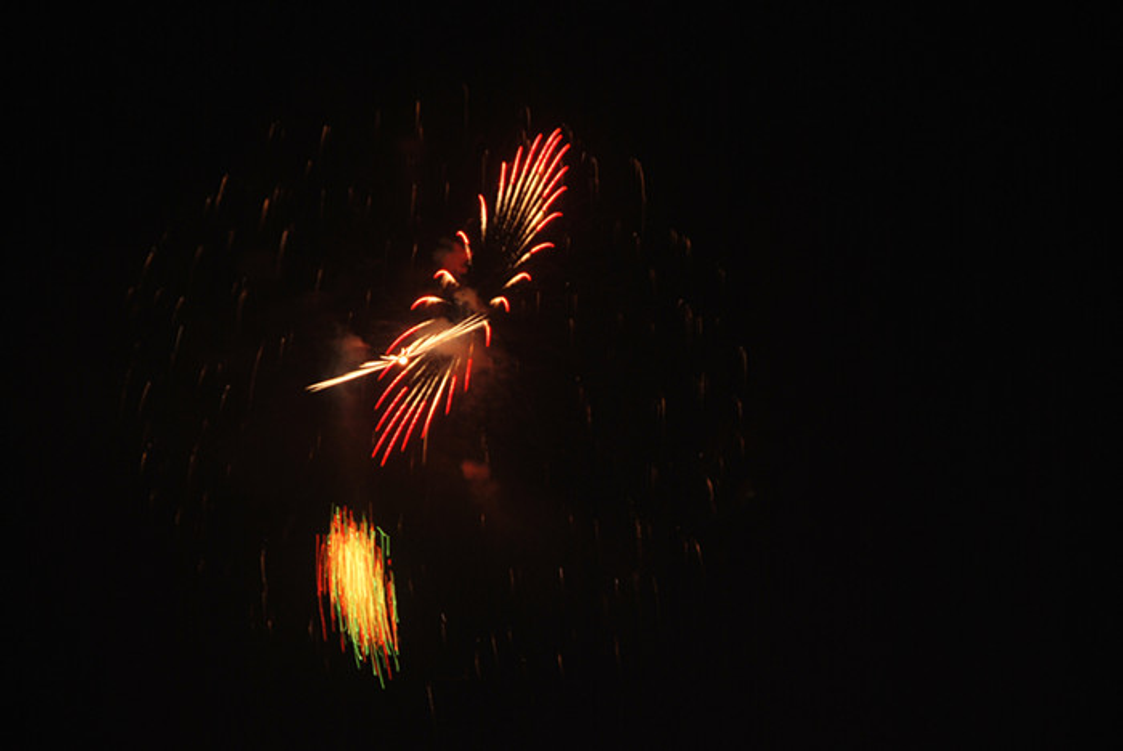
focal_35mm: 158
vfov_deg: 8.7
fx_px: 4917
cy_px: 376
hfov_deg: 13.0
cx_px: 562
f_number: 5.6
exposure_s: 3
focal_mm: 105
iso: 100
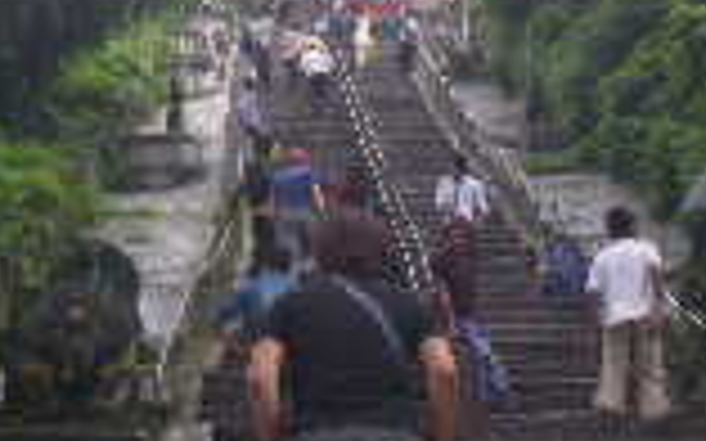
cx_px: 382
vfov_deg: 11.9
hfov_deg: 19.1
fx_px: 2096
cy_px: 4
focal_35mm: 109
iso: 50
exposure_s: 1/80
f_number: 4.2
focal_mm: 7.5
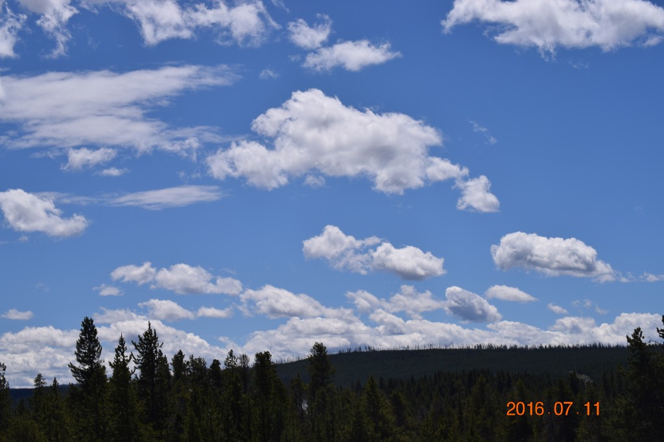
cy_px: 221
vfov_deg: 16.5
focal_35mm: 82
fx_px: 1521
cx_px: 332
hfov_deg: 24.6
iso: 200
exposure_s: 1/640
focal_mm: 55
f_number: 13
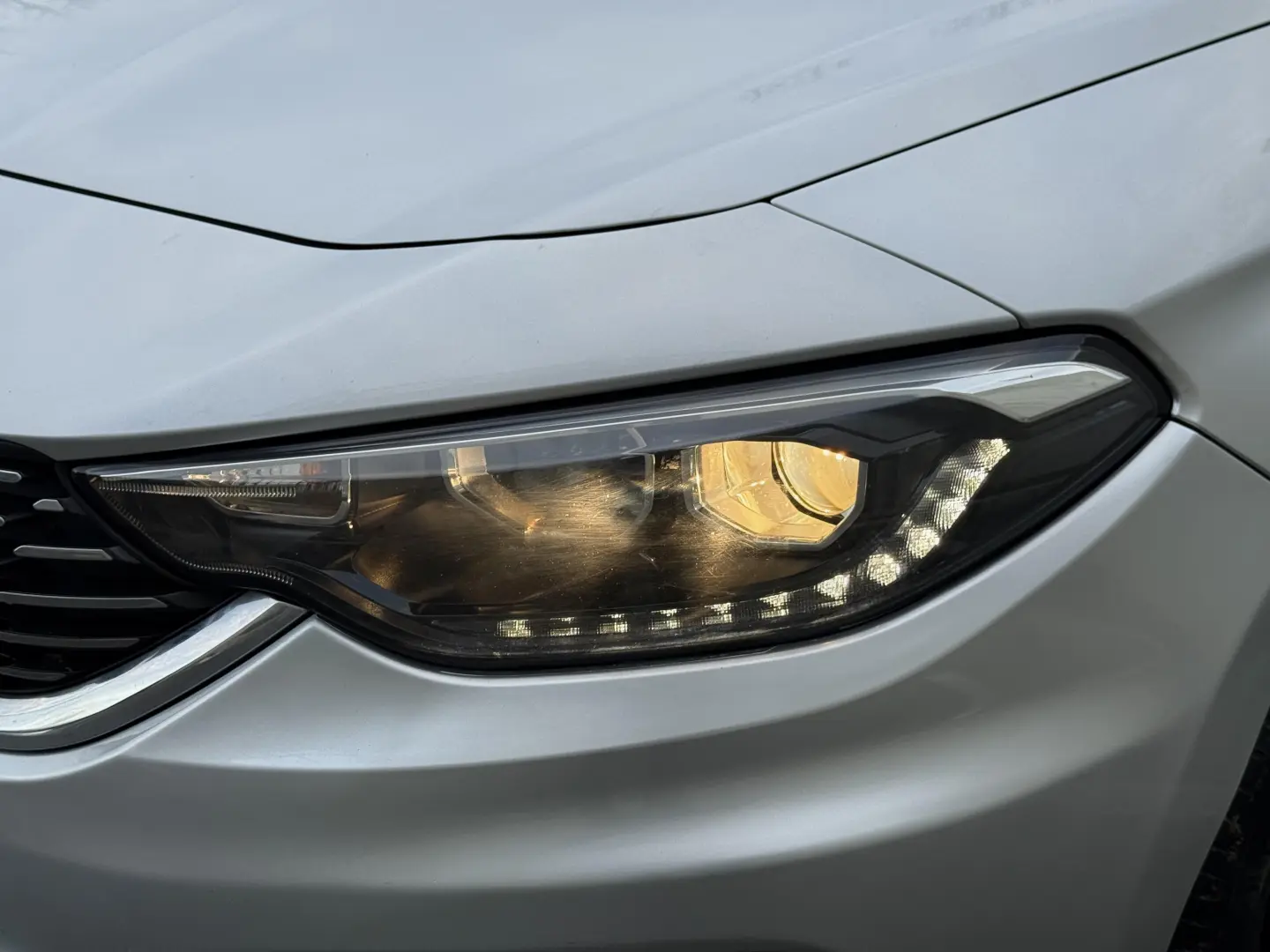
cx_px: 635
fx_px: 1761
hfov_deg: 39.7
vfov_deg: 30.3
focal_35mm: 48
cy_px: 476
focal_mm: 6.76
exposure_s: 1/302
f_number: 1.78
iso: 64
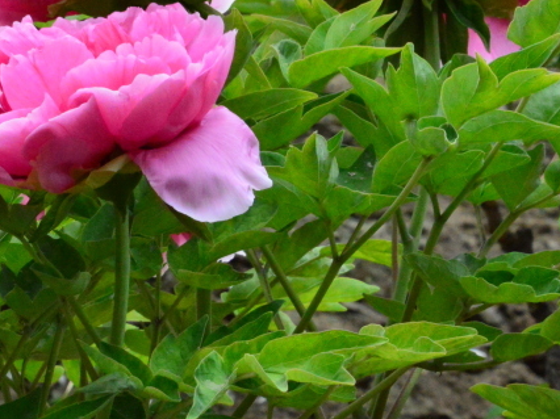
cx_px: 47
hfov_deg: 9.2
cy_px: 32
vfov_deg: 6.9
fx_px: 3476
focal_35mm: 215
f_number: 20
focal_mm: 62
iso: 4000
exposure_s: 1/250
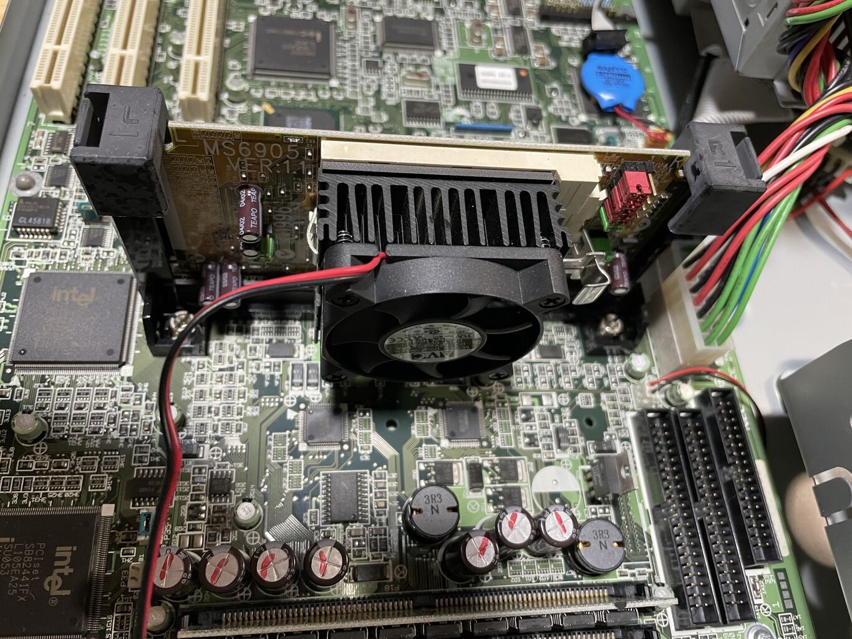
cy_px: 320
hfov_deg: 67.3
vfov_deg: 53.1
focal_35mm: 26
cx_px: 426
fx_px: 640
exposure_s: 1/60
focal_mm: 4.2
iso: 250
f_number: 1.6
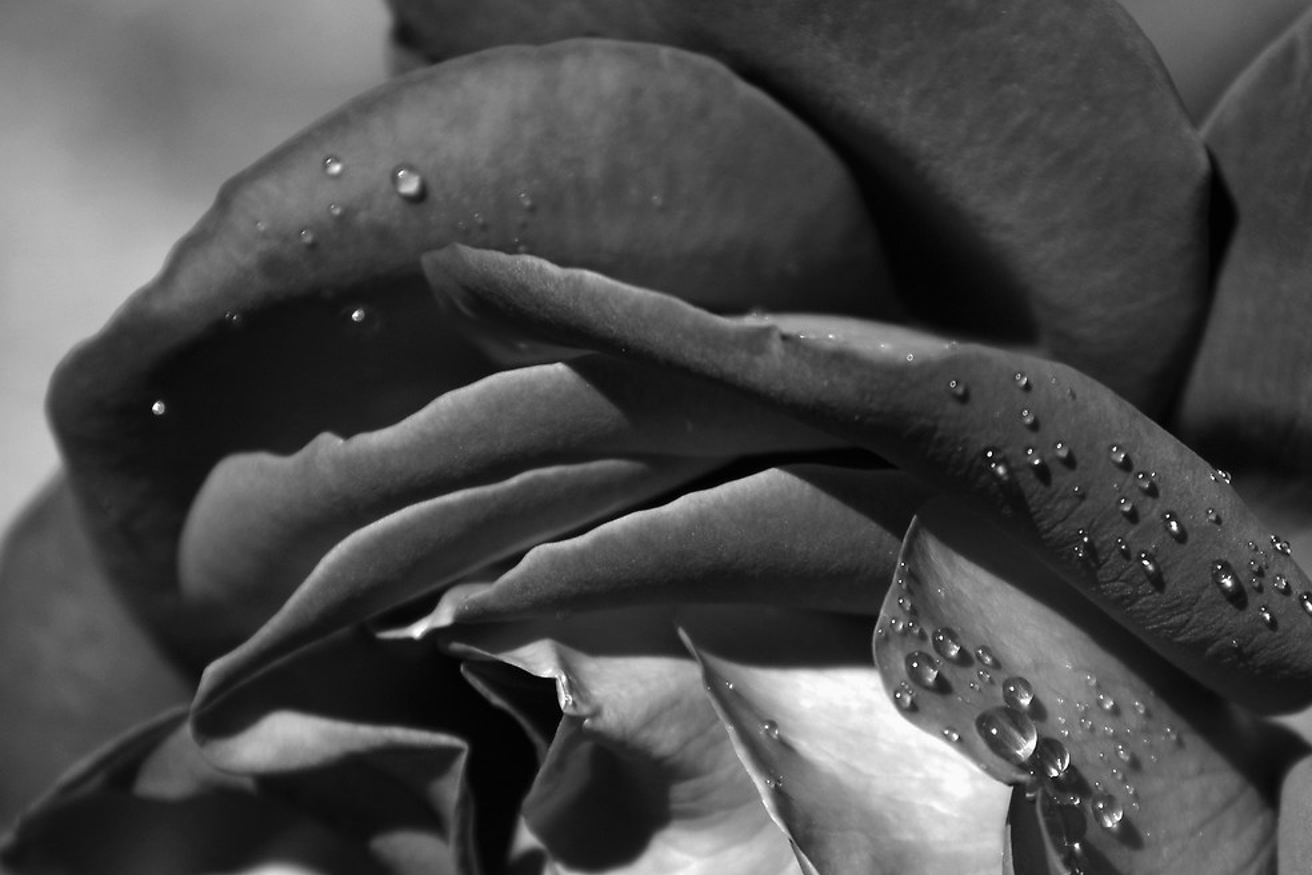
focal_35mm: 256
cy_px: 786
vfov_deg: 5.4
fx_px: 9329
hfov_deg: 8.0
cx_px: 928
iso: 200
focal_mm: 70
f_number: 4
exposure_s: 1/1600
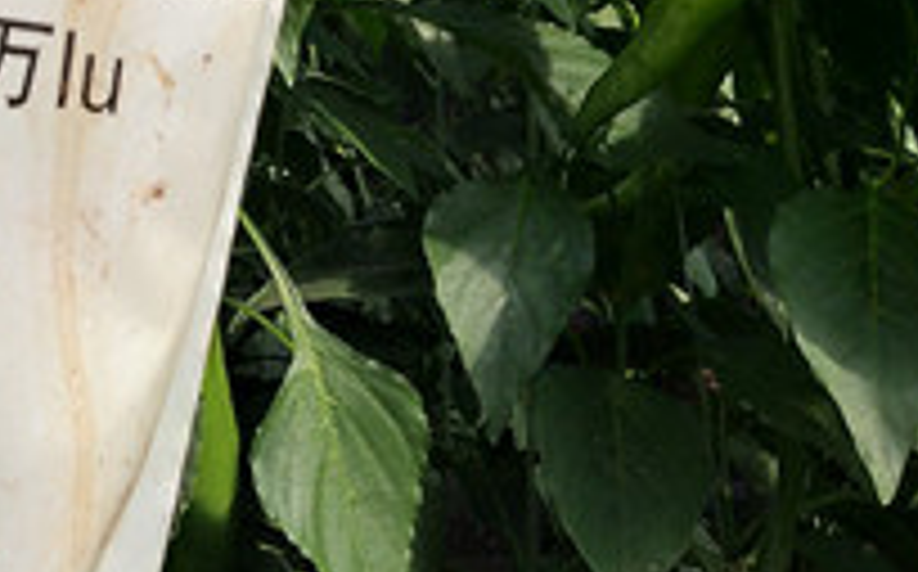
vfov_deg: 16.5
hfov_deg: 26.4
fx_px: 1874
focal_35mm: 75
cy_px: -153
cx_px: 50
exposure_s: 1/2460
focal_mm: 3.95
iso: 64
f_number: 1.8
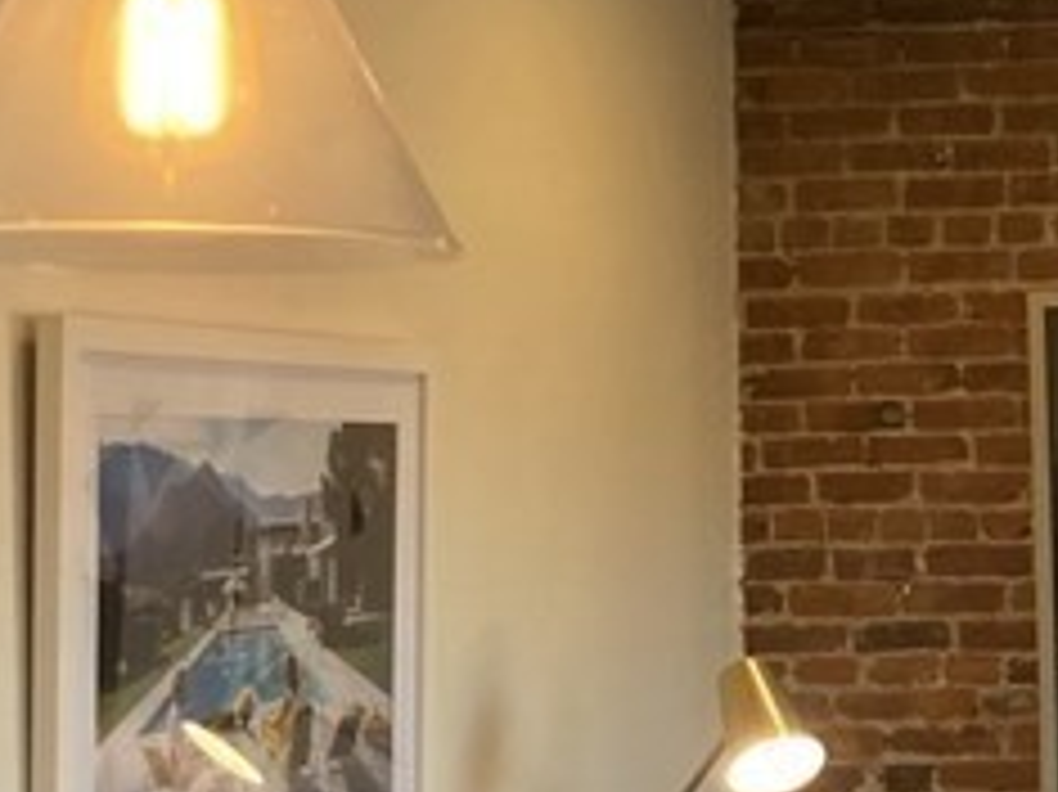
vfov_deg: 12.1
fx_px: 3727
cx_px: 1495
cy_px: 544
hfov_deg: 15.2
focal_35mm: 122
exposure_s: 1/120
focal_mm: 3.99
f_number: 1.8
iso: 80
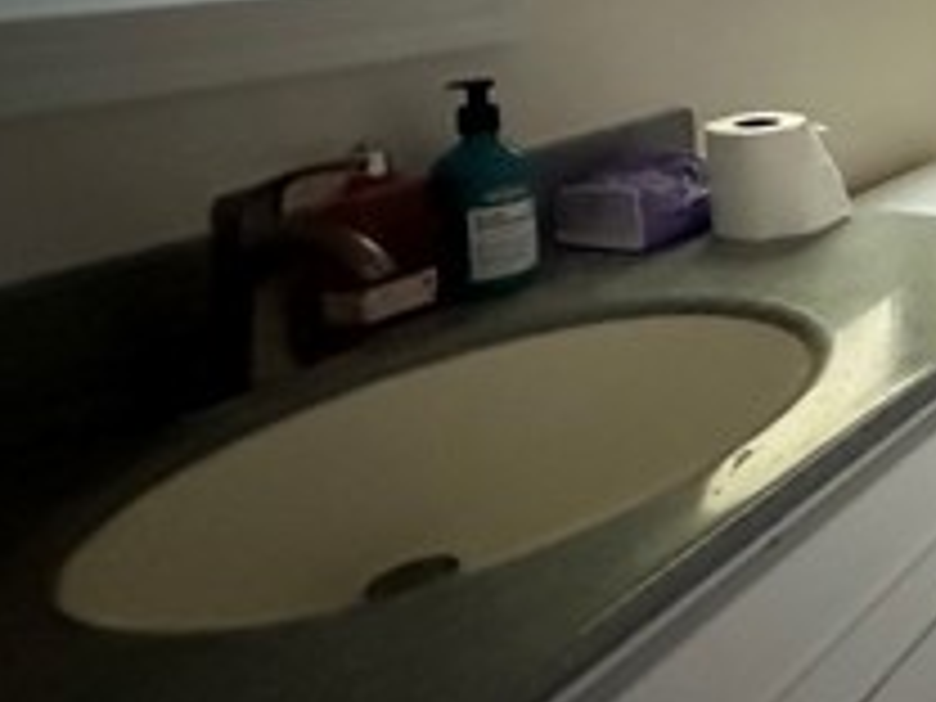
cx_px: 1359
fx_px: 1163
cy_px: -9
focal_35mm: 43
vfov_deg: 31.0
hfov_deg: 29.5
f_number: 2.2
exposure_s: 1/44
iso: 1250
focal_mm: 2.22
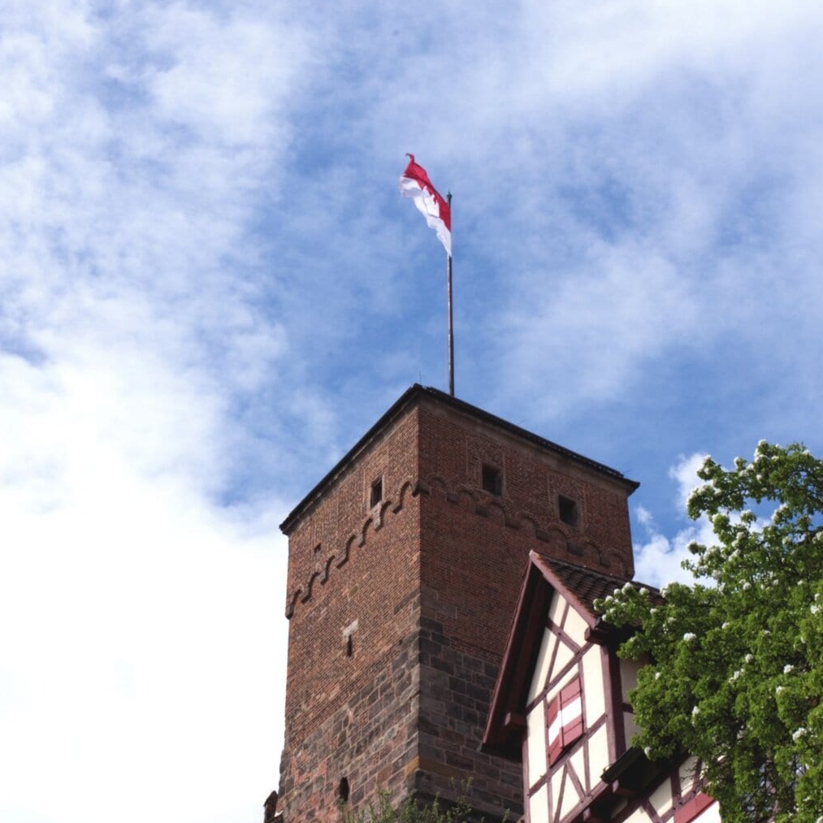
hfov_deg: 25.7
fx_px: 1802
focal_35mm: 67
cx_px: 409
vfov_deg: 25.5
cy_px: 580
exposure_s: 1/80
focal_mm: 35
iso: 200
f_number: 22
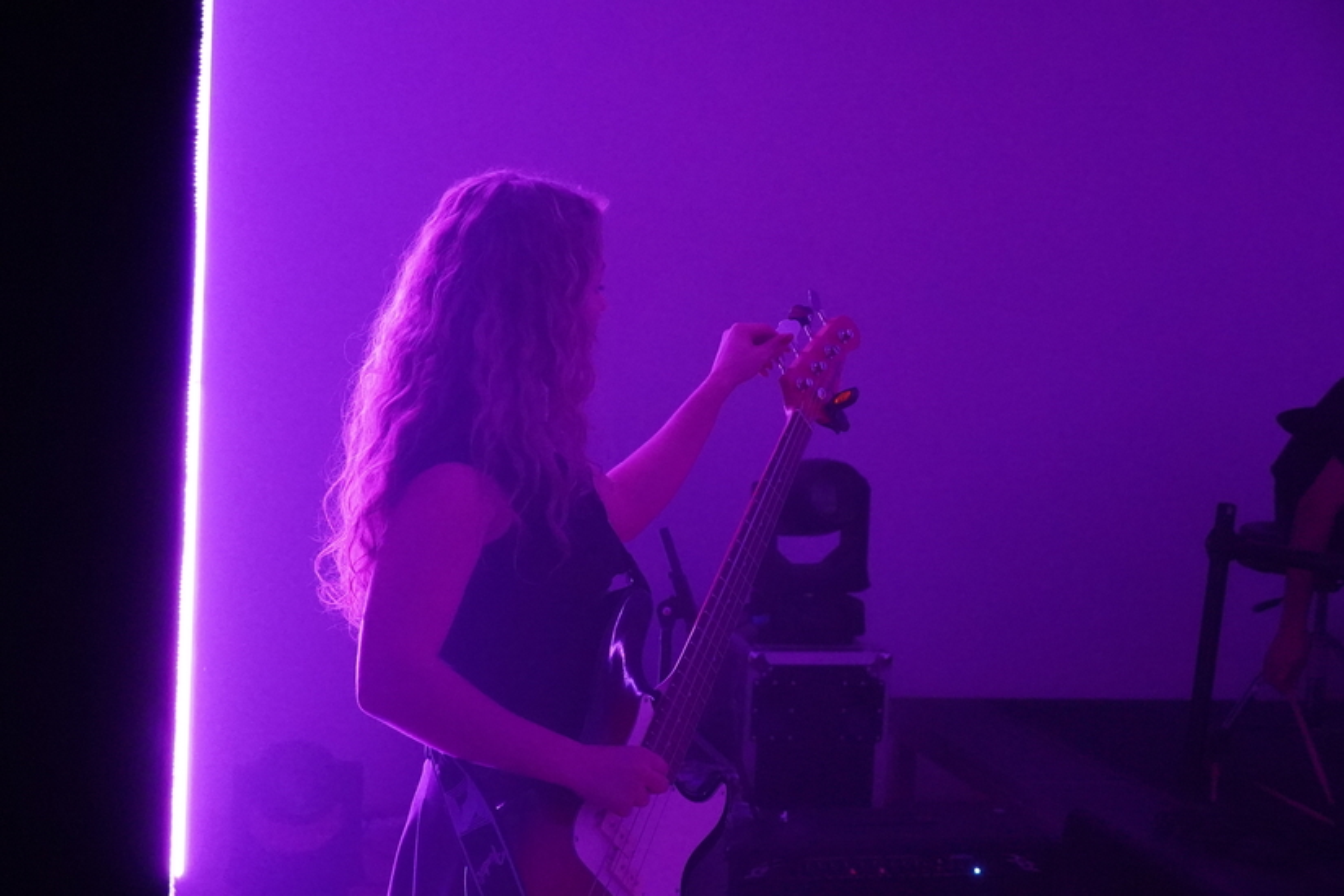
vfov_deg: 24.6
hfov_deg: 36.2
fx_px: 2053
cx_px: 672
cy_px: 448
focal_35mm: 55
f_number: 4.5
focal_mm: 37
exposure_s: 1/160
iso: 10000
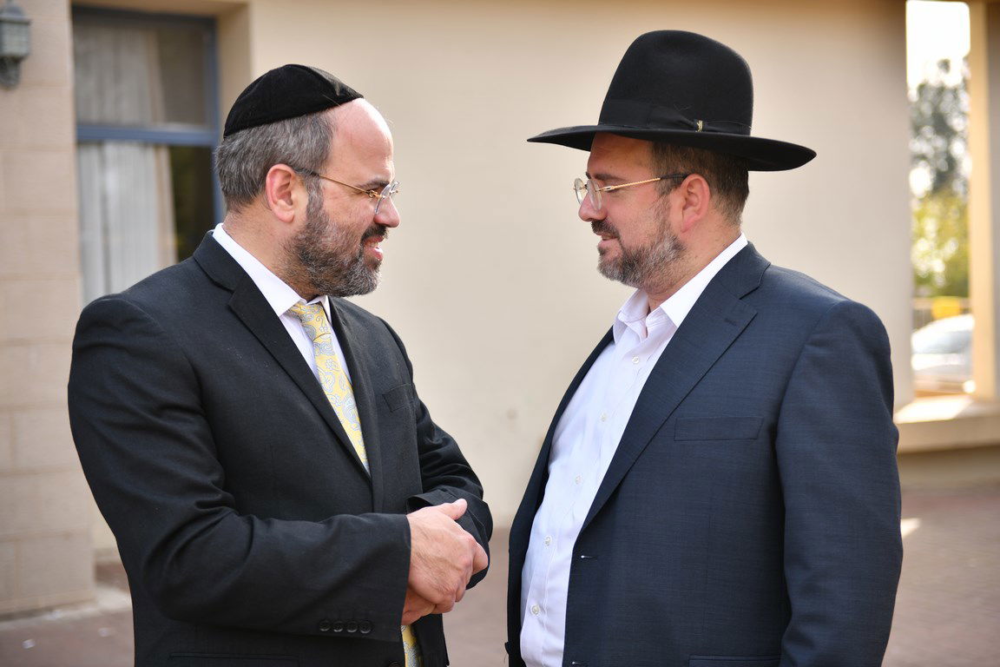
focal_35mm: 55
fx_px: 1528
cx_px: 500
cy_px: 334
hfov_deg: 36.2
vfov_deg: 24.6
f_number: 7.1
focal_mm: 55
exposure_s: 1/160
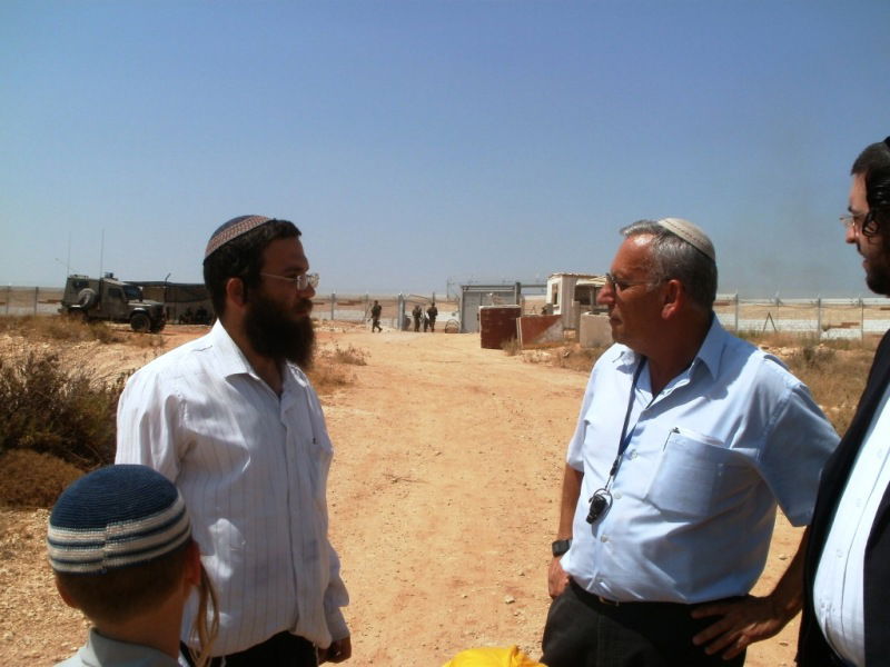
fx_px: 926
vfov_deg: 39.7
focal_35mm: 36
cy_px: 334
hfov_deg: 51.4
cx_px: 445
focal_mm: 6.3
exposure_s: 1/1250
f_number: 5.6
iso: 100
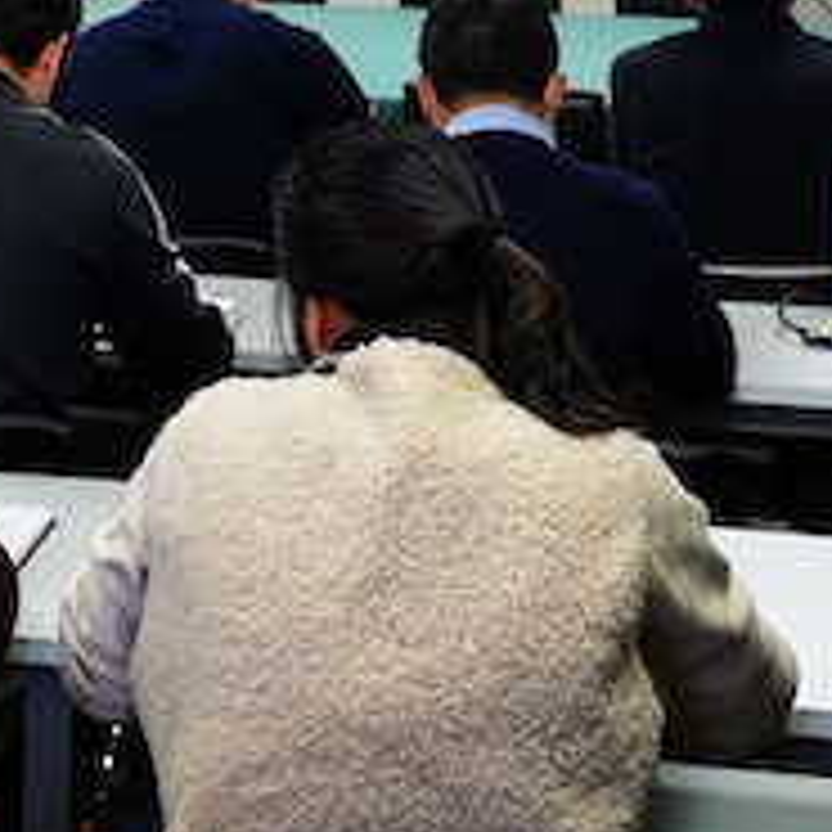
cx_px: 148
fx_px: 2801
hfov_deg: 16.7
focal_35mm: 103
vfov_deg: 16.0
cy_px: -274
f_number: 1.8
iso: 100
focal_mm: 5.58
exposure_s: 1/50
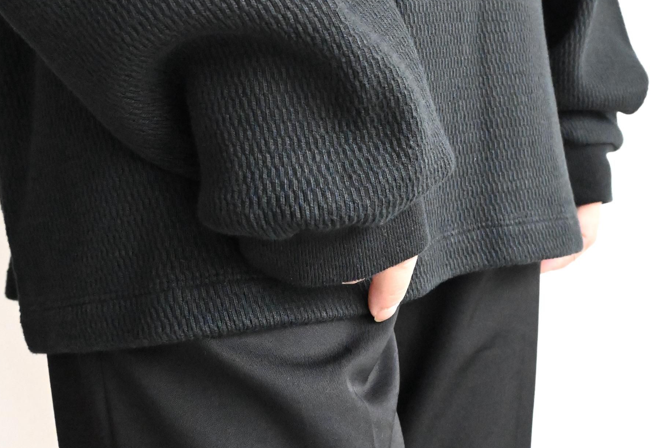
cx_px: 334
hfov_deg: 38.8
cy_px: 49
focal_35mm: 51
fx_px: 955
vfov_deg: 25.6
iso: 12800
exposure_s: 1/250
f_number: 8
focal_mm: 22.5
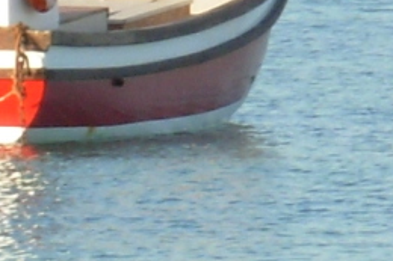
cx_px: -546
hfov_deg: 1.9
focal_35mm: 1092
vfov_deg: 1.3
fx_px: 11913
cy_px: 127
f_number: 4.5
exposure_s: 1/256
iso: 50
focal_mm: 23.5
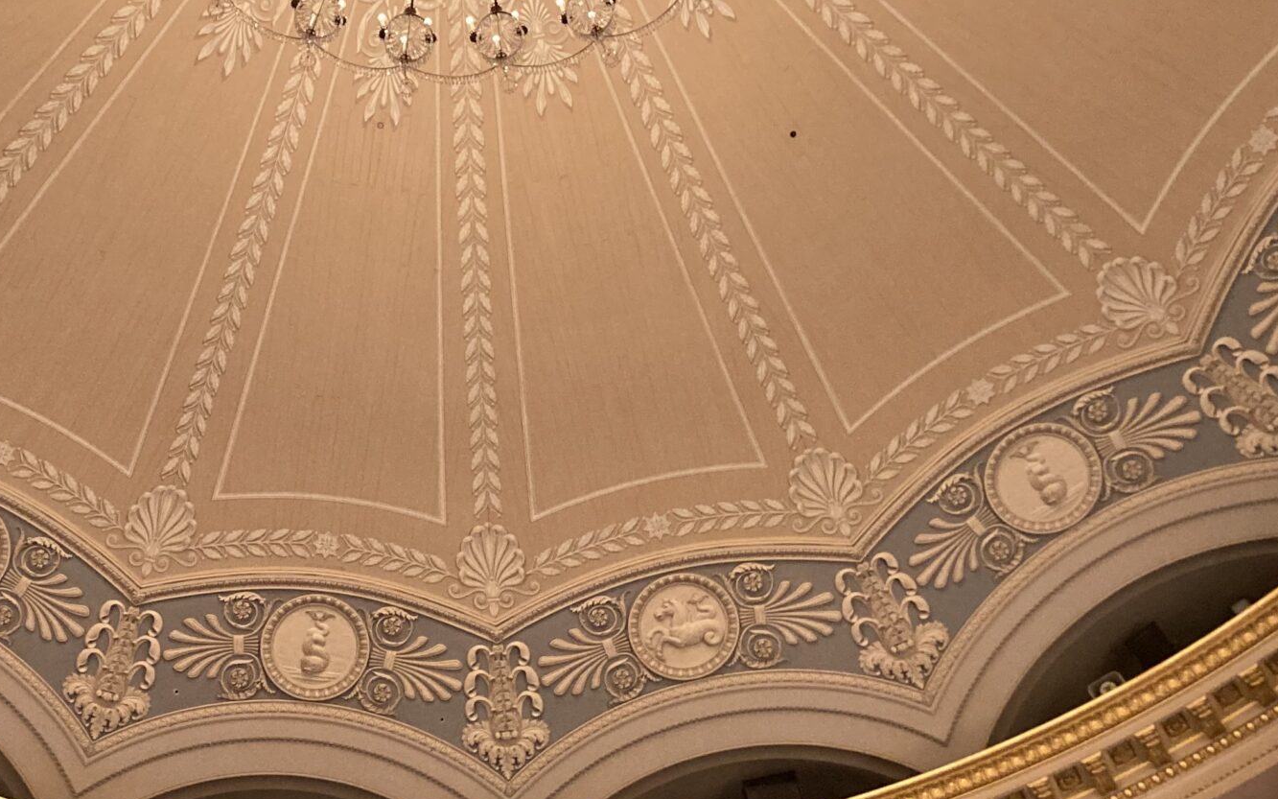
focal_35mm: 57
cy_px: 459
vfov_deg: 22.7
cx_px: 372
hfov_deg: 35.1
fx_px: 1985
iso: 250
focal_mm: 3.99
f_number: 1.8
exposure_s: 1/33
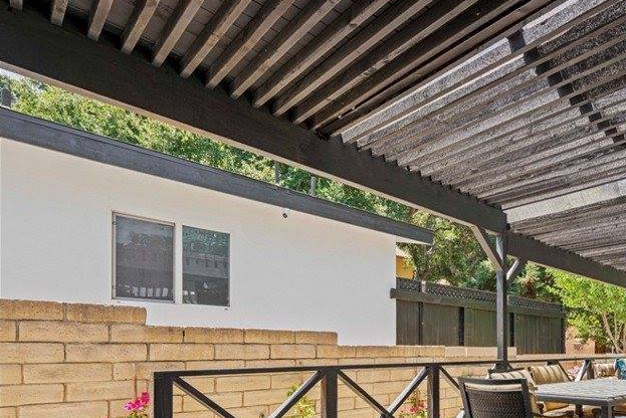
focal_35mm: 23
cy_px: 334
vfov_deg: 51.7
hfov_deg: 67.8
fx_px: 400
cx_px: 513
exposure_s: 1/30
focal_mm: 14
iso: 320
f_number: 8
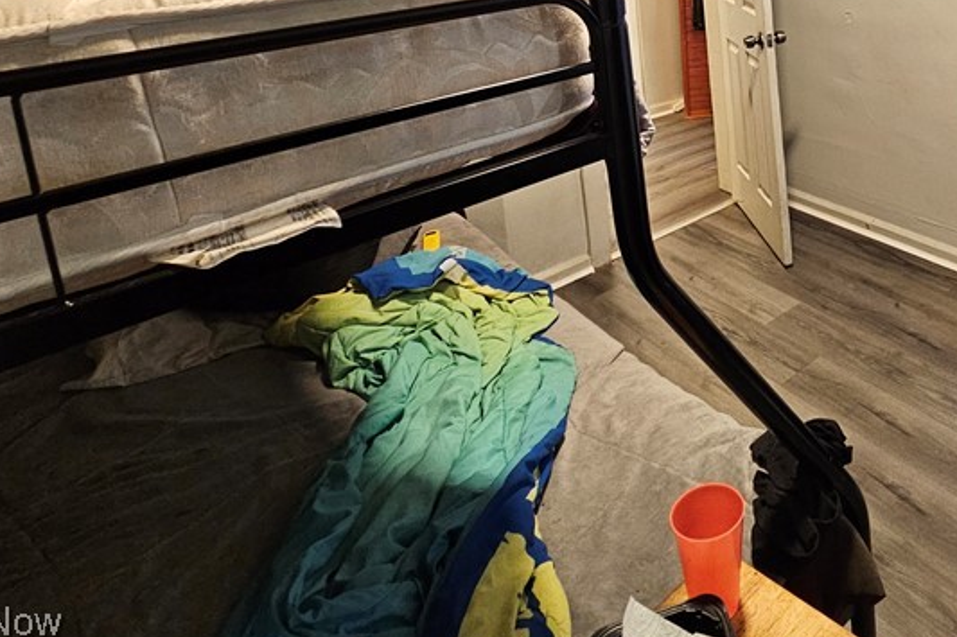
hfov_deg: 61.8
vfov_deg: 41.6
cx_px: 804
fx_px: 691
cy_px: -27
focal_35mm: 26
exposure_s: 1/30
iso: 400
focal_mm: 2.2
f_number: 2.2
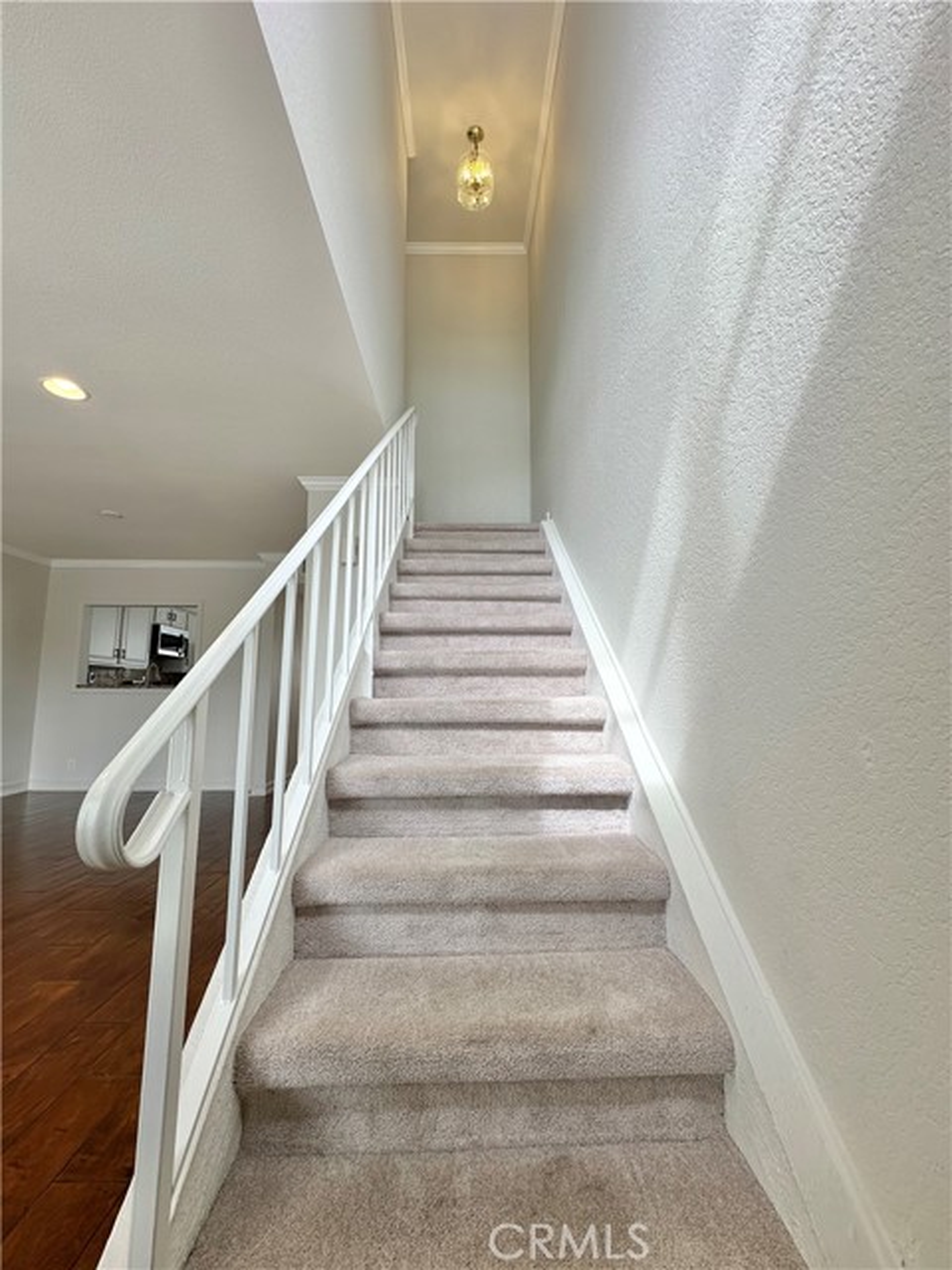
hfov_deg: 85.7
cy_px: 635
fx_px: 513
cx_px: 476
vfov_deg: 102.1
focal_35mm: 14
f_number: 2.2
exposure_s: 1/120
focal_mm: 2.22
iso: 40
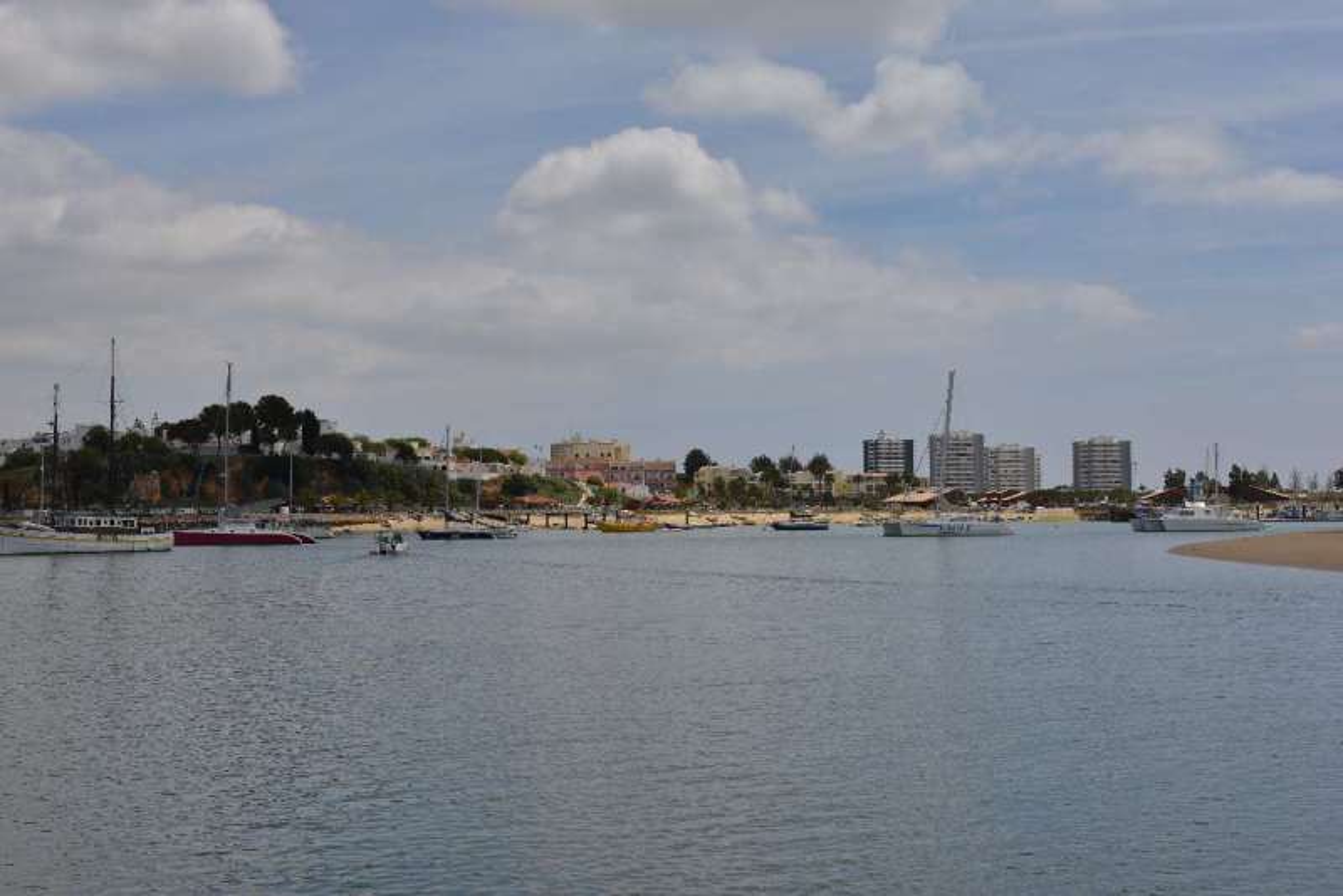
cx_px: 672
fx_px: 1940
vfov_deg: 26.0
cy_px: 448
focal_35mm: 52
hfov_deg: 38.2
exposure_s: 1/400
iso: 125
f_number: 11
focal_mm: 52
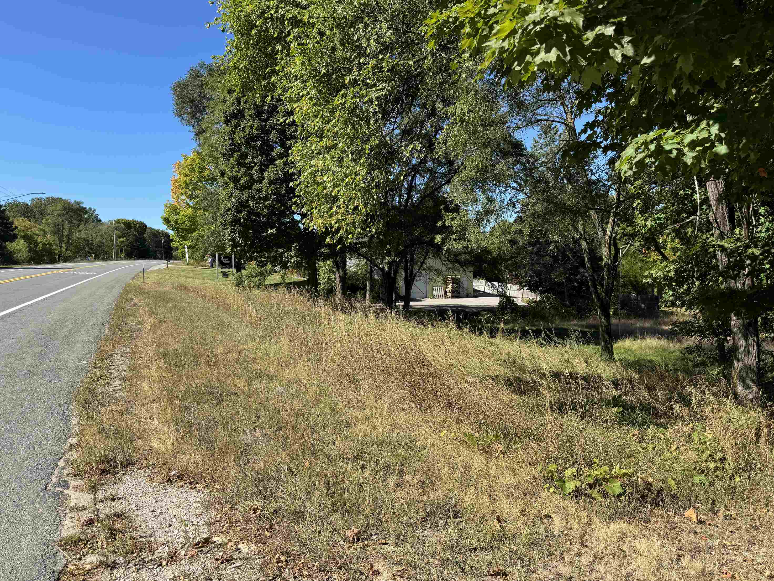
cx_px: 387
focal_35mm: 25
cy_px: 282
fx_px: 559
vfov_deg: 54.9
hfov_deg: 69.4
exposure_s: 1/2604
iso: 80
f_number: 1.78
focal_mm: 6.76
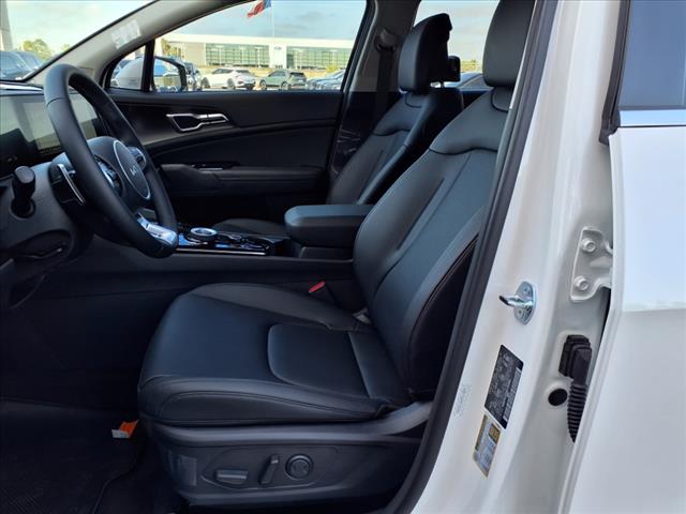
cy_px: 257
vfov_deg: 51.4
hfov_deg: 65.3
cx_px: 343
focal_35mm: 27
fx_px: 535
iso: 40
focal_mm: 3.58
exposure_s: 1/192
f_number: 1.9
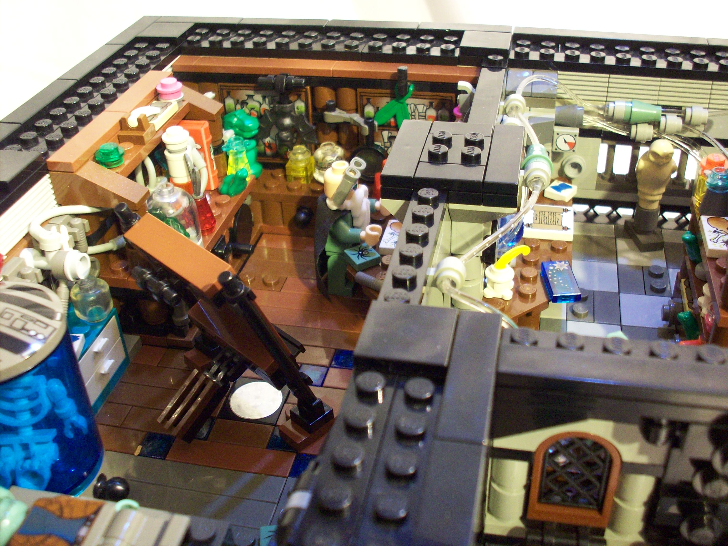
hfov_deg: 50.1
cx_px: 364
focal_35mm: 37
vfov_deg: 38.7
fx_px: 778
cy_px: 273
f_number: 2.8
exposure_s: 1/2
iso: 200
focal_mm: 6.2
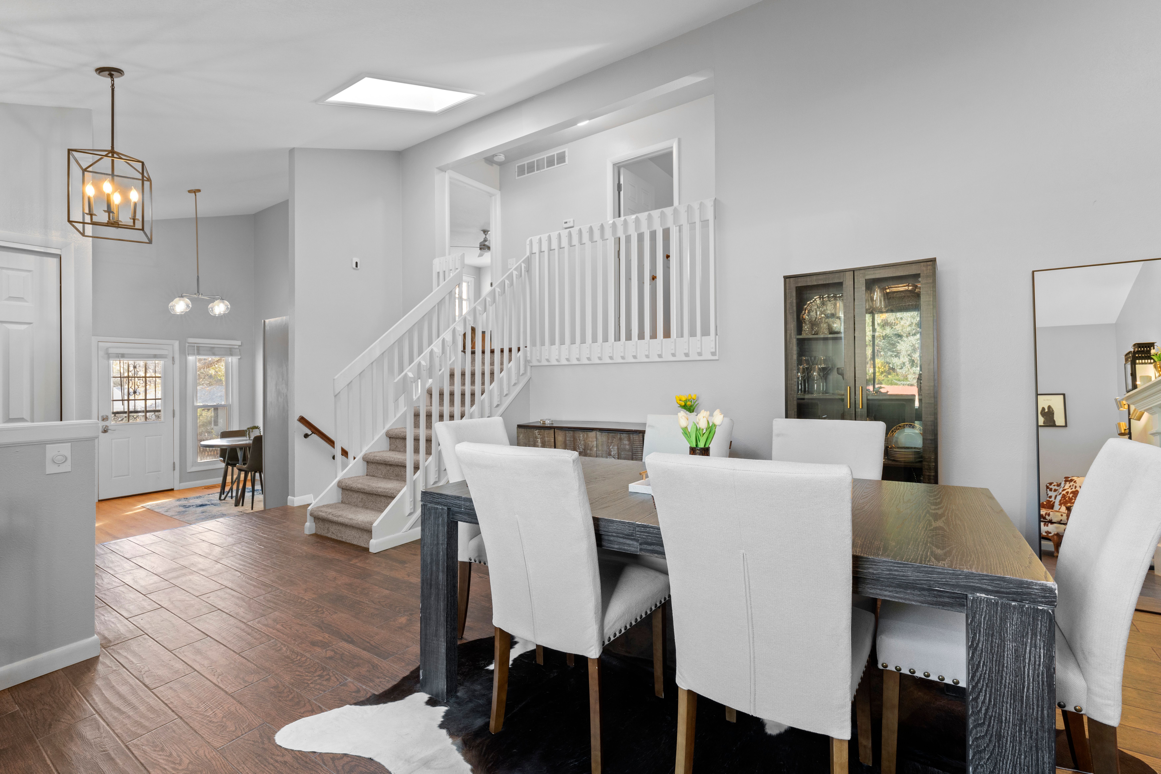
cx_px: 580
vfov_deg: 73.7
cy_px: 387
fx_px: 516
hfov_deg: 96.7
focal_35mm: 16
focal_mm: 16
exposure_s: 1/5
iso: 640
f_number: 8
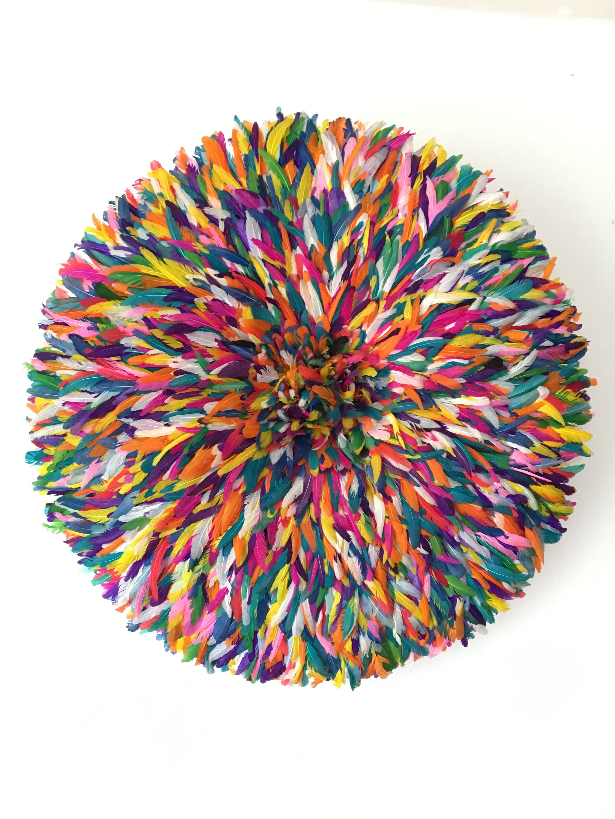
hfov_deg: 48.2
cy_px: 410
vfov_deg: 61.7
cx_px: 308
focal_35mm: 29
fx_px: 687
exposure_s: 1/33
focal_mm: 4.15
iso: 160
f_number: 2.2
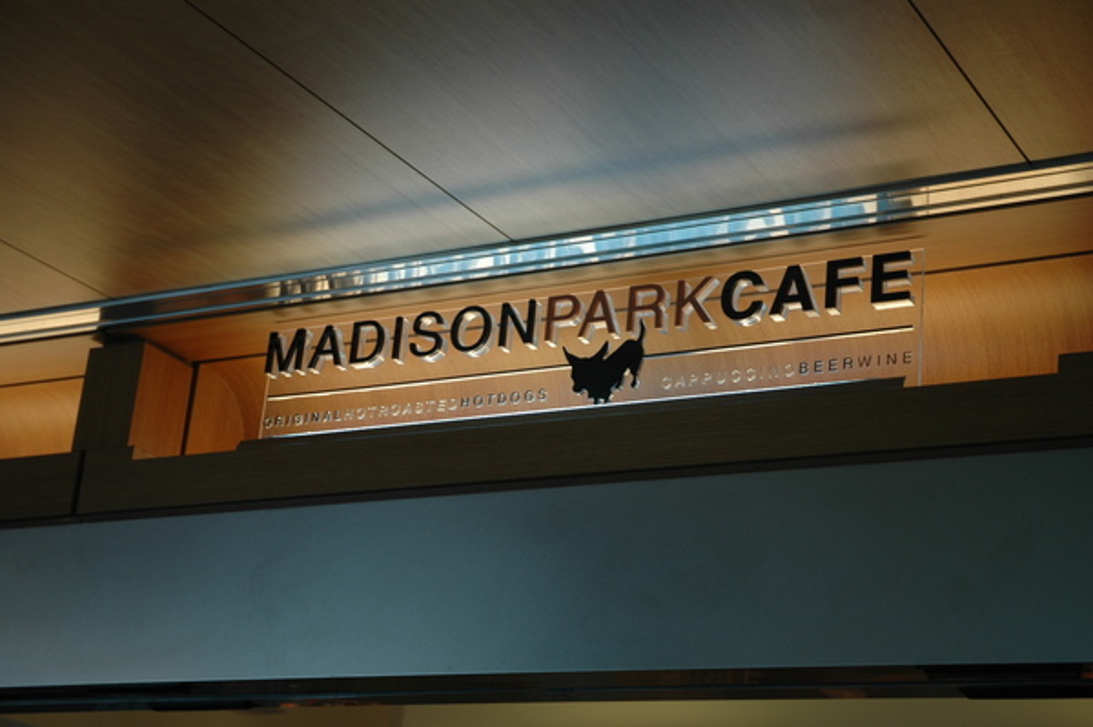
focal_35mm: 69
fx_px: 2093
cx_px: 546
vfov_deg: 19.7
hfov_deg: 29.3
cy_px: 364
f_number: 4.5
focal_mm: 46
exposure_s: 1/40
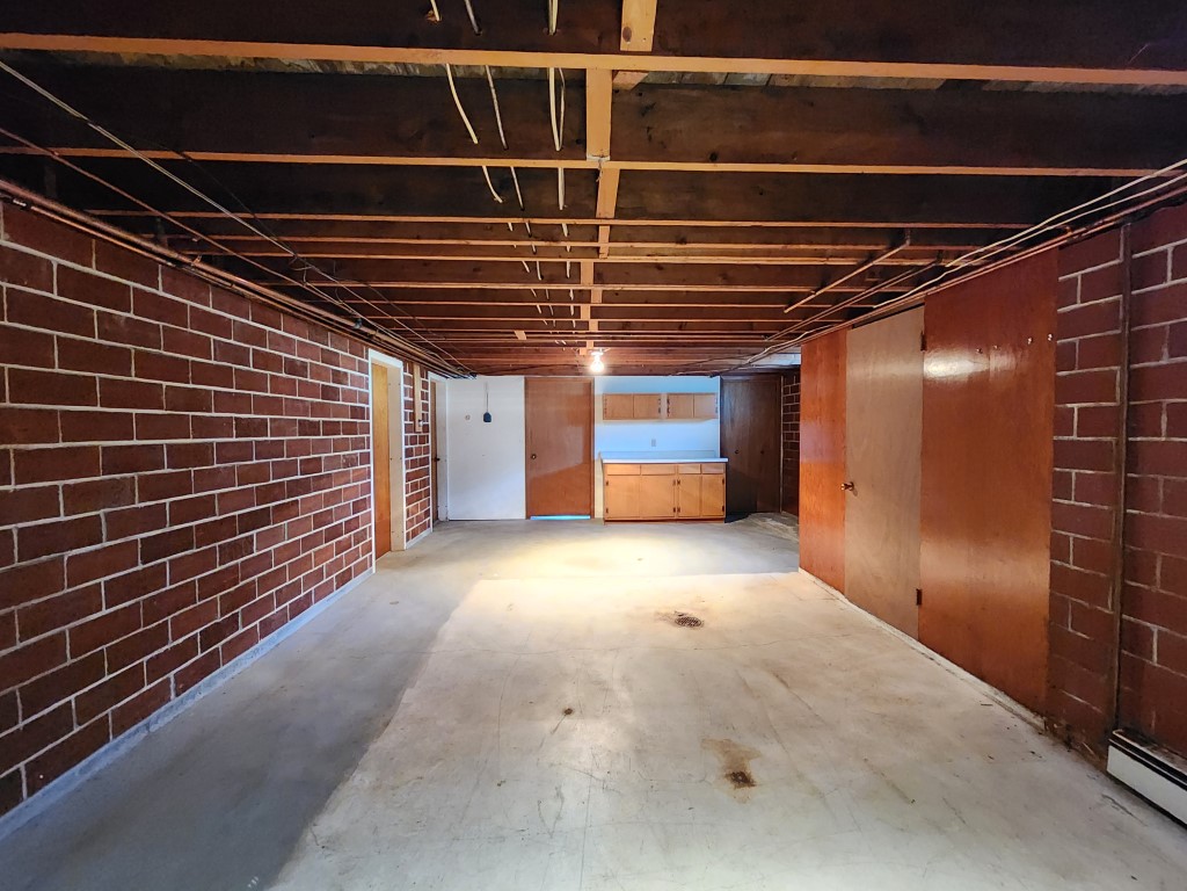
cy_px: 446
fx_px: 446
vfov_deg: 89.9
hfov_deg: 106.2
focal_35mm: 13
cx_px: 594
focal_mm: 2.2
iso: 2000
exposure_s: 1/24
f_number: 2.2
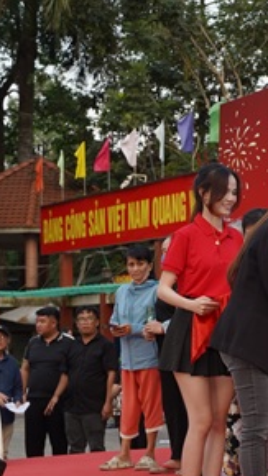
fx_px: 1315
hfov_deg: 11.2
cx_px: 401
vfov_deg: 20.6
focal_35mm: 104
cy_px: 263
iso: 320
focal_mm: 45
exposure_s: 1/125
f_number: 5
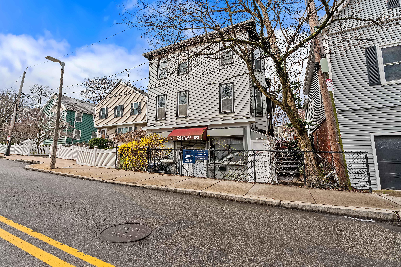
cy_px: 134
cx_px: 200
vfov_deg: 73.8
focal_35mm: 16
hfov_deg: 96.7
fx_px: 178
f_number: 8
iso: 125
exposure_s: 1/40
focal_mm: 16
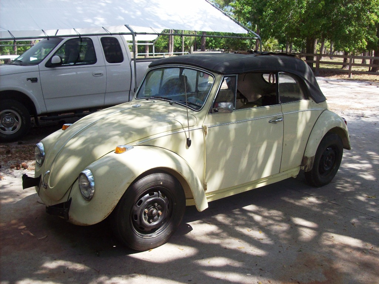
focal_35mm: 36
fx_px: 394
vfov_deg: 39.7
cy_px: 142
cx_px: 190
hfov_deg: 51.4
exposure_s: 1/587
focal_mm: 6
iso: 80
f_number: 2.7
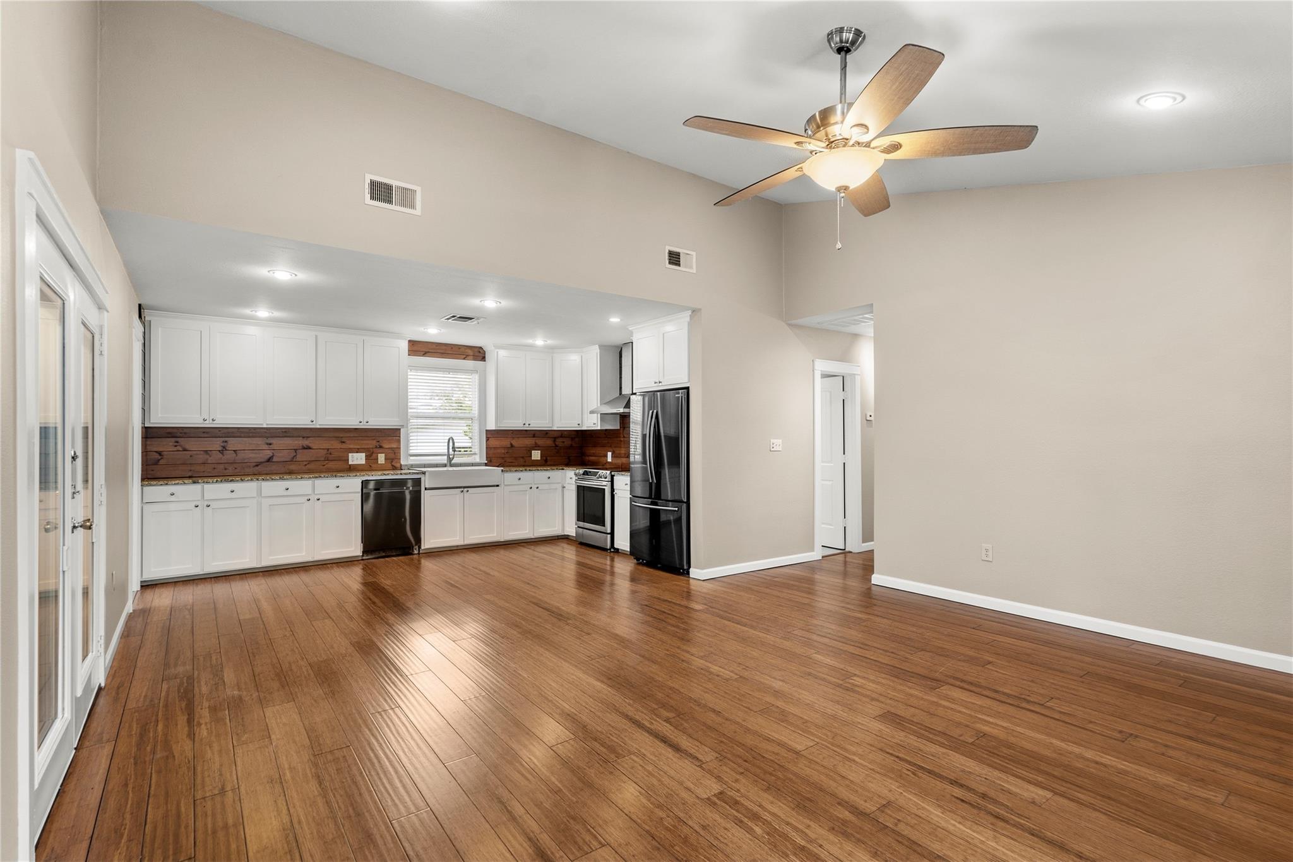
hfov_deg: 96.7
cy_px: 431
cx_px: 646
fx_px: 575
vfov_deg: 73.7
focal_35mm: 16
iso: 250
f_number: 8
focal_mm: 16
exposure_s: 1/8
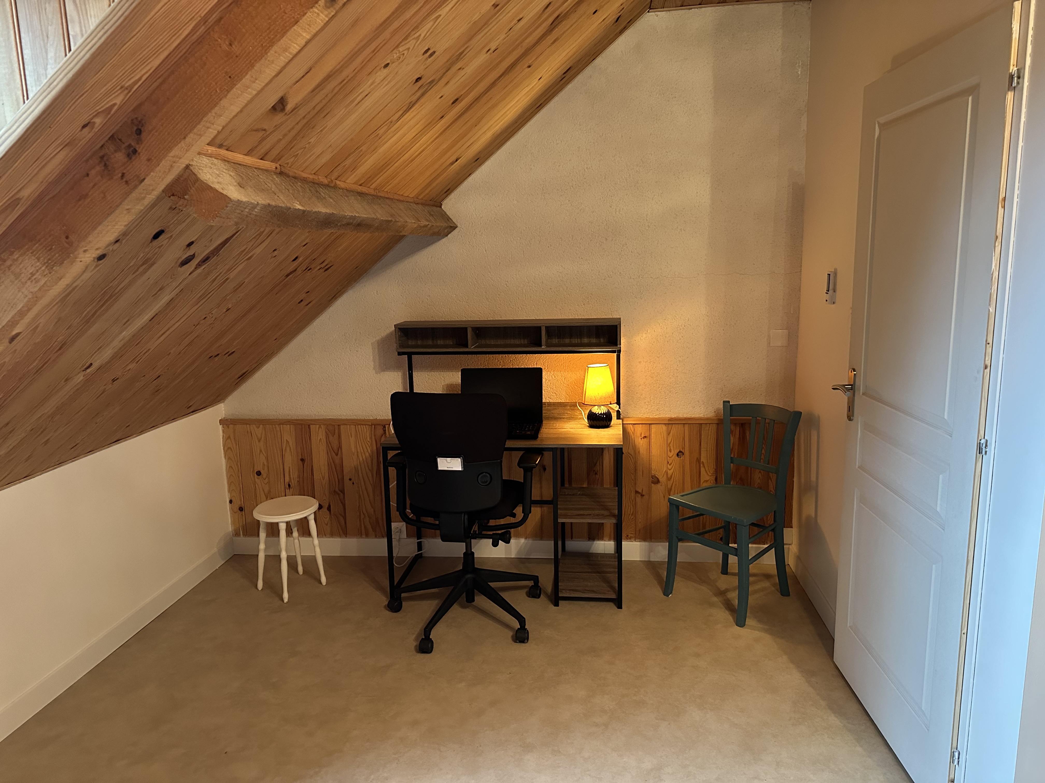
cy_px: 392
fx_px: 725
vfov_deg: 56.8
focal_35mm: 24
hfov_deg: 71.6
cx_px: 522
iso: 640
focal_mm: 6.86
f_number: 1.78
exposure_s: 1/50
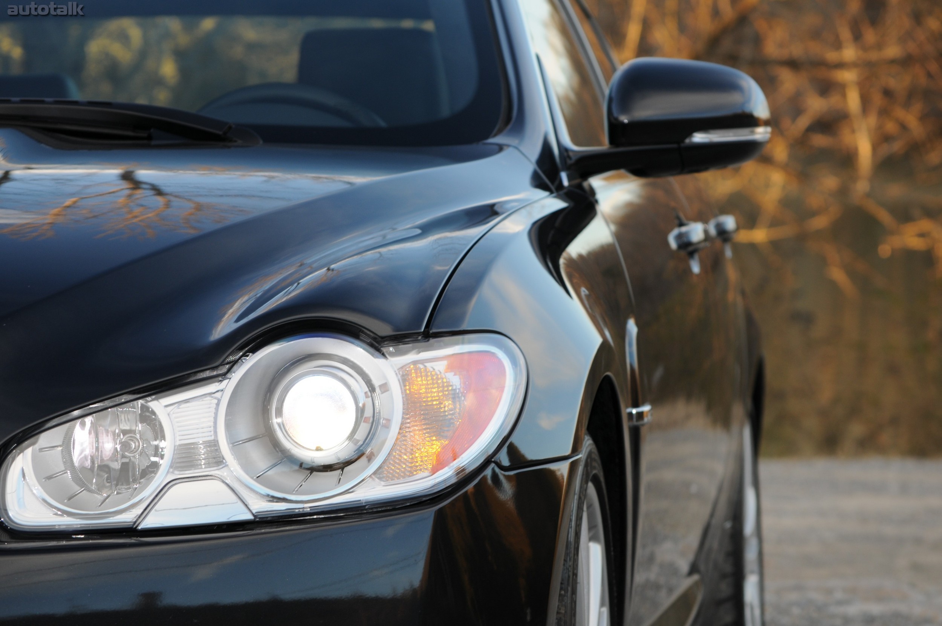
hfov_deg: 14.0
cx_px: 471
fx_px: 3842
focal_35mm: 147
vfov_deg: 9.3
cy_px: 313
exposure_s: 1/60
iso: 200
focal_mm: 98
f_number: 8
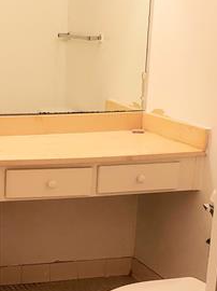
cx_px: 33
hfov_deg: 19.6
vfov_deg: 25.8
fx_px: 619
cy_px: 238
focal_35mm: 74
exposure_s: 1/60
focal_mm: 4.3
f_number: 2.4
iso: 100
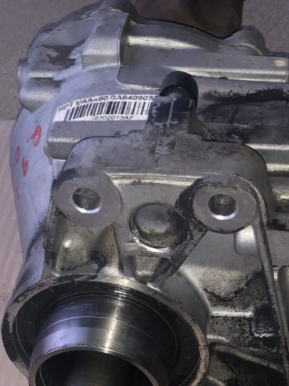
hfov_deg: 19.5
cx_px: 207
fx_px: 835
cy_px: 333
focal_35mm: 75
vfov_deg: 25.3
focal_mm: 4
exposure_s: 1/15
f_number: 1.8
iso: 64
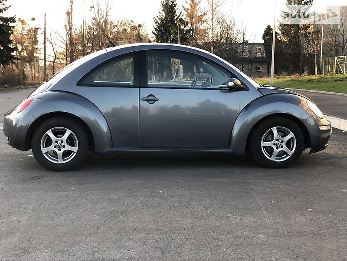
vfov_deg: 28.0
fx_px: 521
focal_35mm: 52
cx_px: 174
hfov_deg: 36.8
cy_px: 130
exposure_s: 1/60
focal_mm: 6
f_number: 2.4
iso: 20
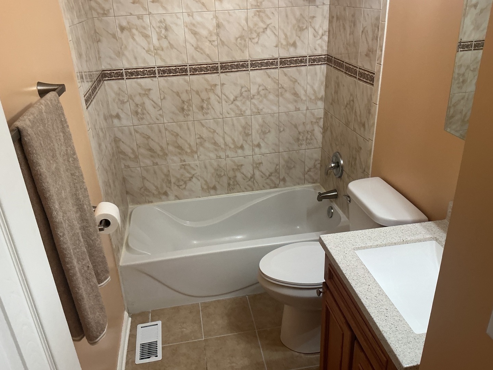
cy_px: 185
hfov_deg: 61.7
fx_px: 413
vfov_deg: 48.2
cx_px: 246
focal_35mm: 29
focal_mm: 3
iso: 80
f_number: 1.8
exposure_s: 1/60
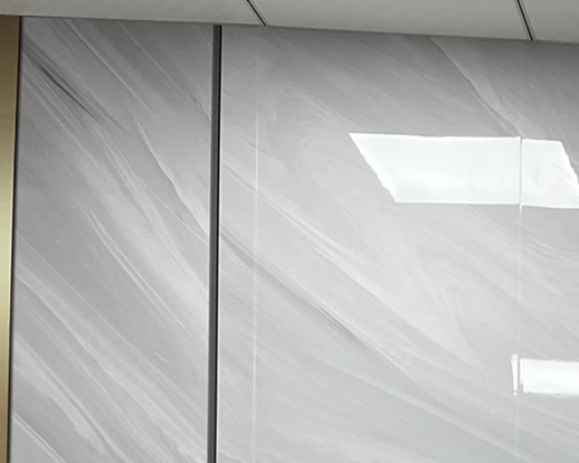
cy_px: 769
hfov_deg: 17.0
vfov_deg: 14.3
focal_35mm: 98
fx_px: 1679
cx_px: 950
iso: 64
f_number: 1.6
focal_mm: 5.1
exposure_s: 1/100
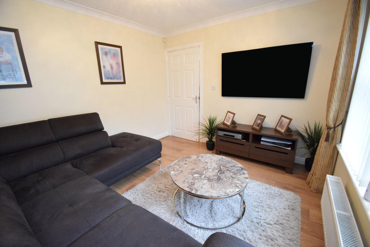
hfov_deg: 100.4
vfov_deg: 77.3
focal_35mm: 15
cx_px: 185
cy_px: 124
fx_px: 154
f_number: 3.5
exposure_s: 1/60
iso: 3600
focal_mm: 10
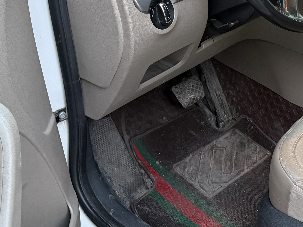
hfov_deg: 30.0
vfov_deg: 23.2
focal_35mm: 62
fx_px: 543
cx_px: 264
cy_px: 34
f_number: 1.78
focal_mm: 6.76
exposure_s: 1/60
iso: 320
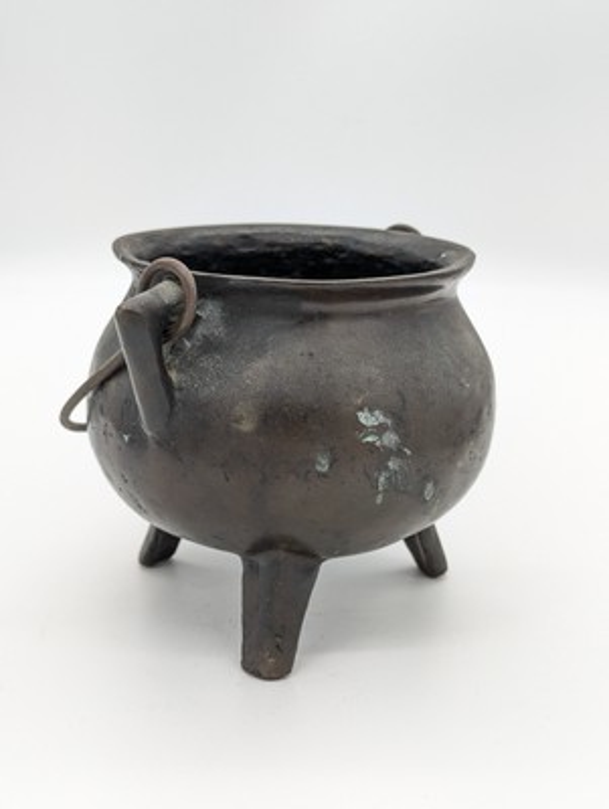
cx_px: 304
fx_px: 1124
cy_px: 404
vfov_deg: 39.6
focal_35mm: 48
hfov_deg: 30.3
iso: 48
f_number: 1.85
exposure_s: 1/184
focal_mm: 6.81
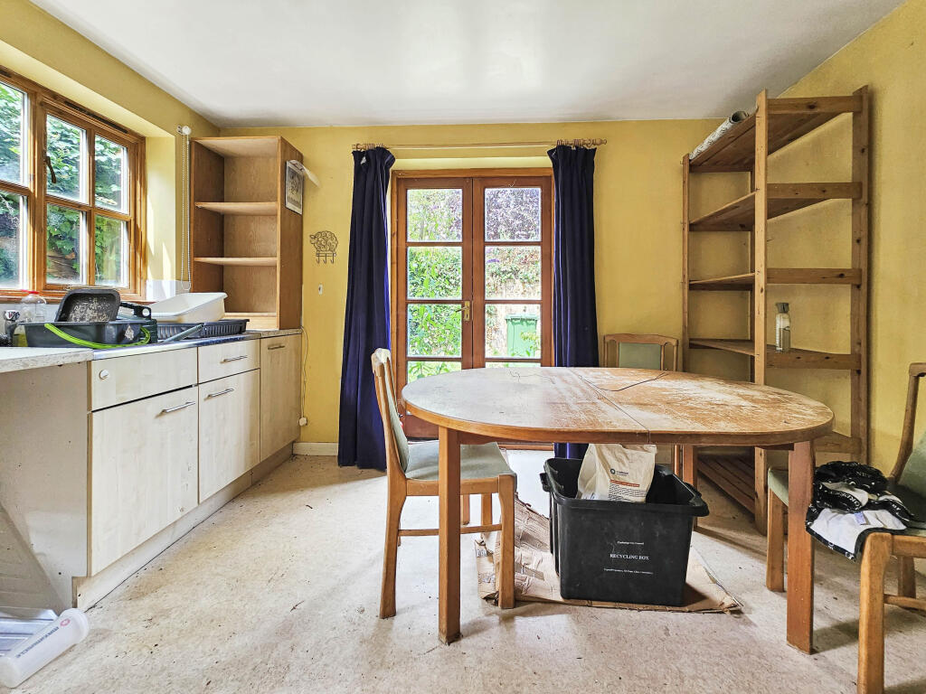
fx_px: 348
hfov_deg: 106.2
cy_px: 347
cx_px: 463
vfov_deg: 89.9
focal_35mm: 13
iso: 100
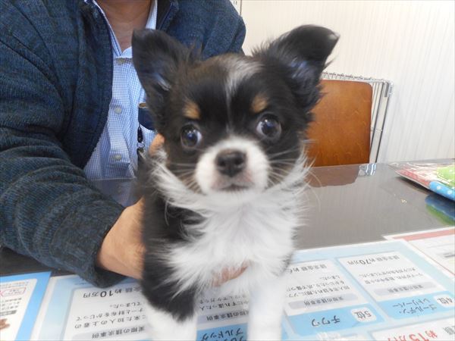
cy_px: 170
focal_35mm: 25
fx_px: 329
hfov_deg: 69.4
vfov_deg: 54.9
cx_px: 228
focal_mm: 4.5
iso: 280
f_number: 3.7
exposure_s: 1/30
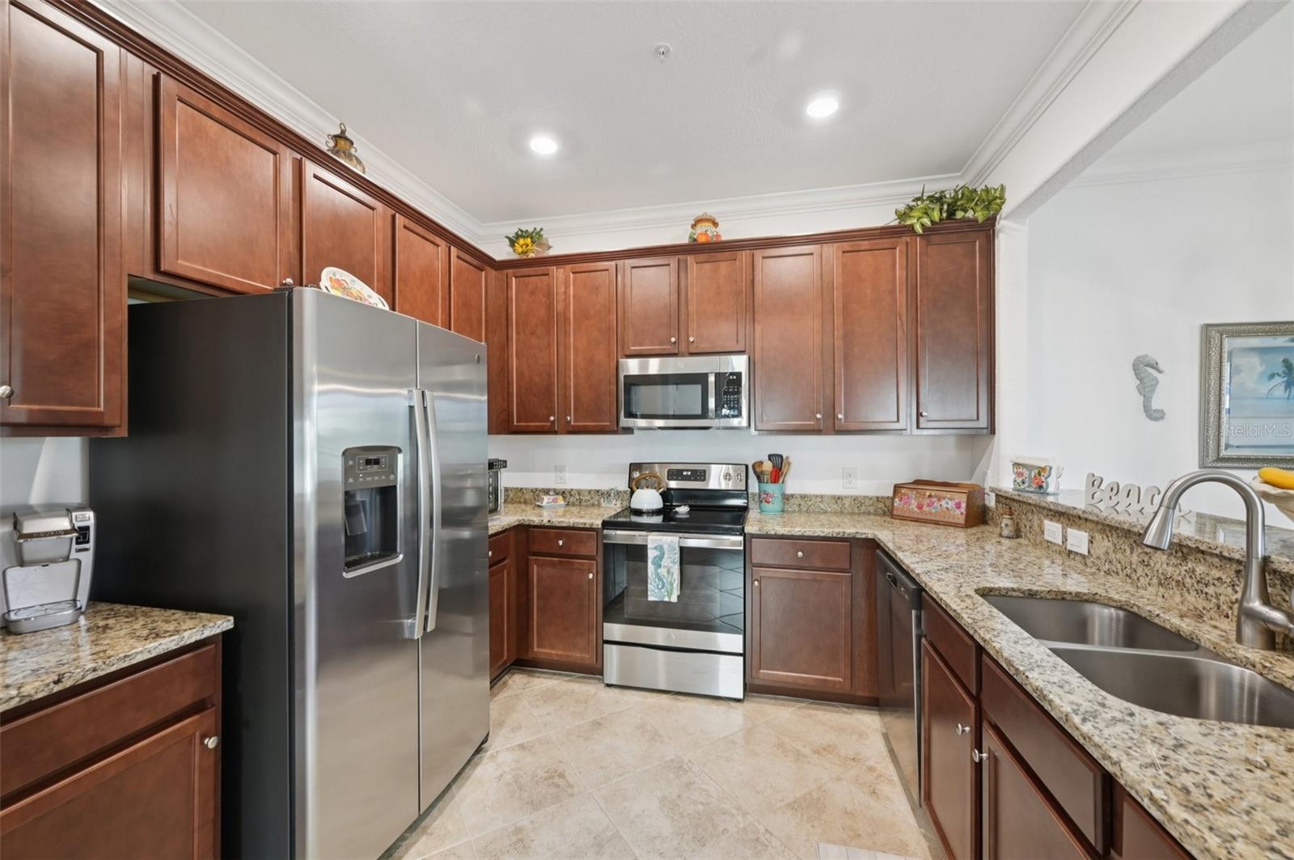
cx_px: 647
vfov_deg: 81.1
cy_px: 430
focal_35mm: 14
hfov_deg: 104.3
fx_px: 503
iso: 400
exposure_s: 1/5
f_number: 8
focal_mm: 14
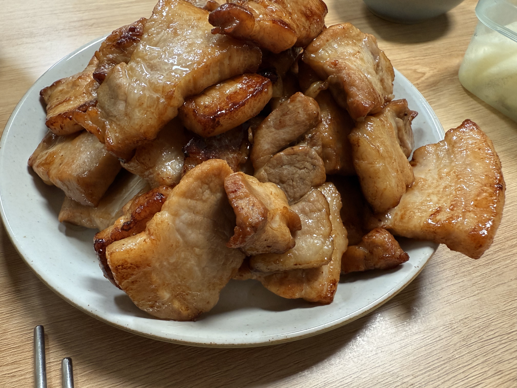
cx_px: 258
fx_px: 358
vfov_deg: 56.8
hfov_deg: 71.6
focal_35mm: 24
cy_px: 194
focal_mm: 2.22
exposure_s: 1/68
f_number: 2.2
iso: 320
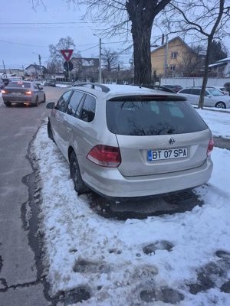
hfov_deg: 58.9
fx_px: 204
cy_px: 153
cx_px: 115
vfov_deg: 73.9
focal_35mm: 23
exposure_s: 1/100
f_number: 1.8
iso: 250
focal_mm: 5.4
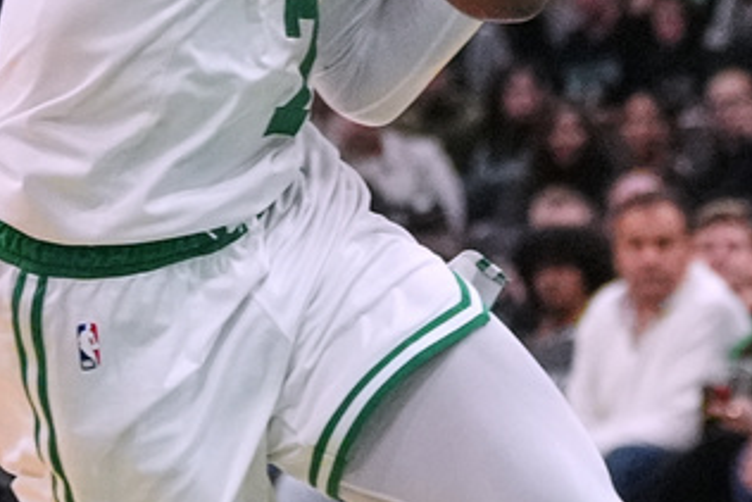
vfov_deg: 2.9
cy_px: 39
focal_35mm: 477
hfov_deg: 4.3
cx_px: 466
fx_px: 9968
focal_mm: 98
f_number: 4
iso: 6400
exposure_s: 1/3200
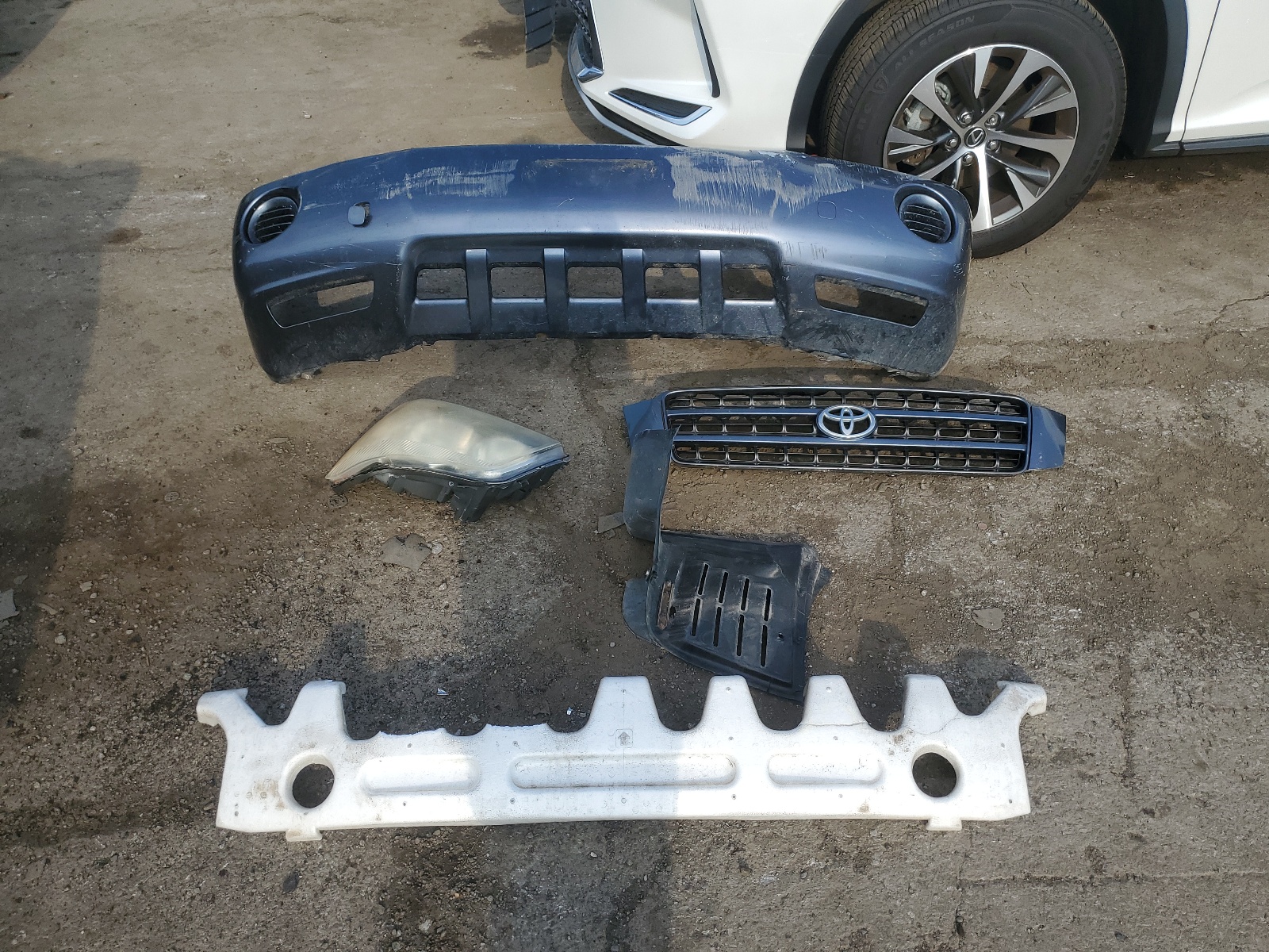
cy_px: 476
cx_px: 634
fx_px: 953
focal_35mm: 26
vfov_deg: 53.1
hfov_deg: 67.3
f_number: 1.5
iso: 50
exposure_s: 1/2000
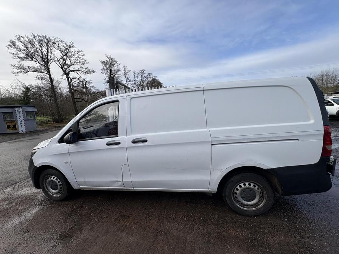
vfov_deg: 85.7
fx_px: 137
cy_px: 127
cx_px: 170
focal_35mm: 14
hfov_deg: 102.1
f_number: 2.2
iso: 50
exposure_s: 1/1299
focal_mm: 2.22
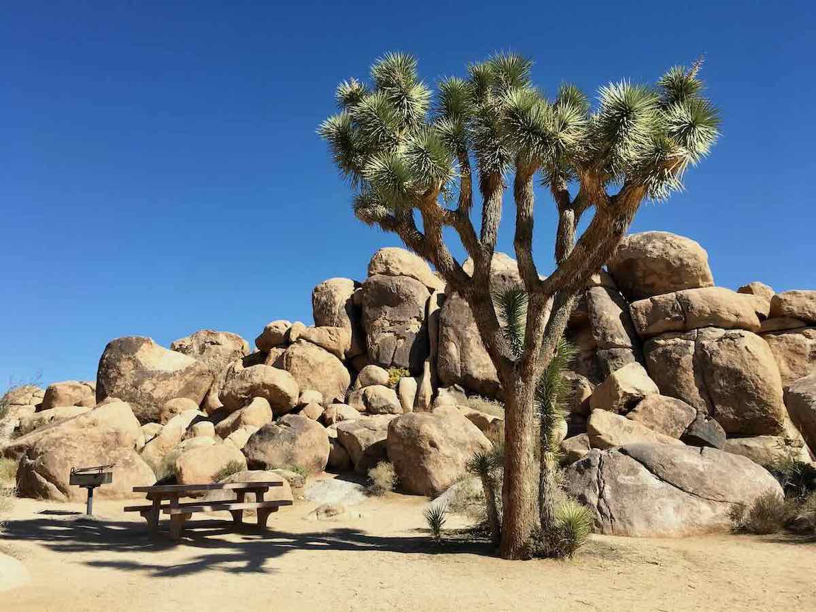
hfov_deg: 61.7
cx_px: 408
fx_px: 684
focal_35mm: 29
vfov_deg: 48.2
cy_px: 306
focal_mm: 4.15
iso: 25
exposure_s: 1/1603
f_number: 2.2
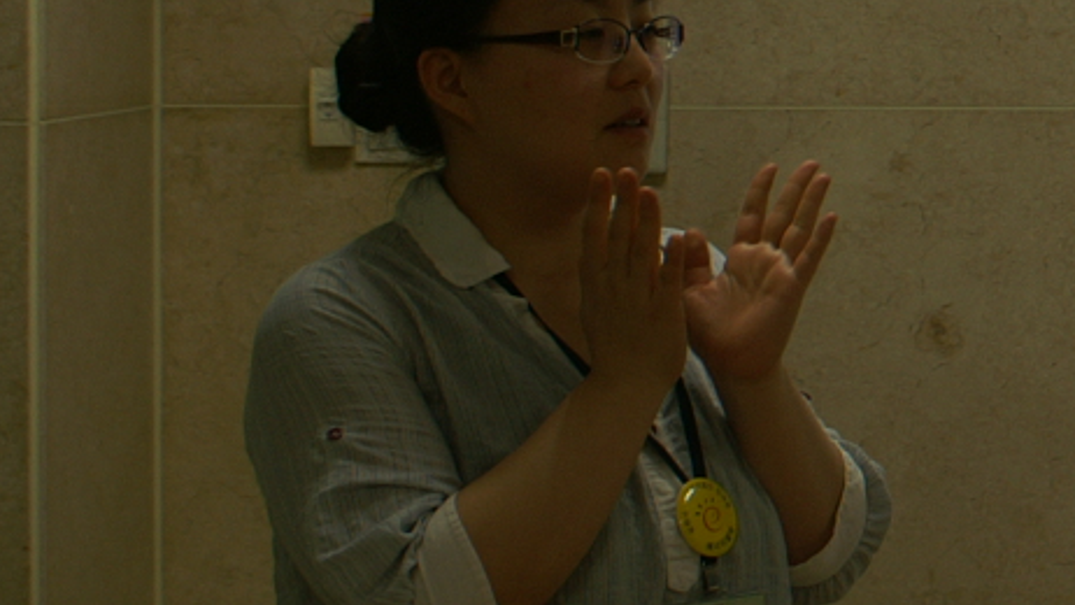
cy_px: -56
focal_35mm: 133
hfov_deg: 14.7
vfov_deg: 9.0
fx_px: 3792
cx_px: 1720
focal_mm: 26
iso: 160
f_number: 4.5
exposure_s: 1/50
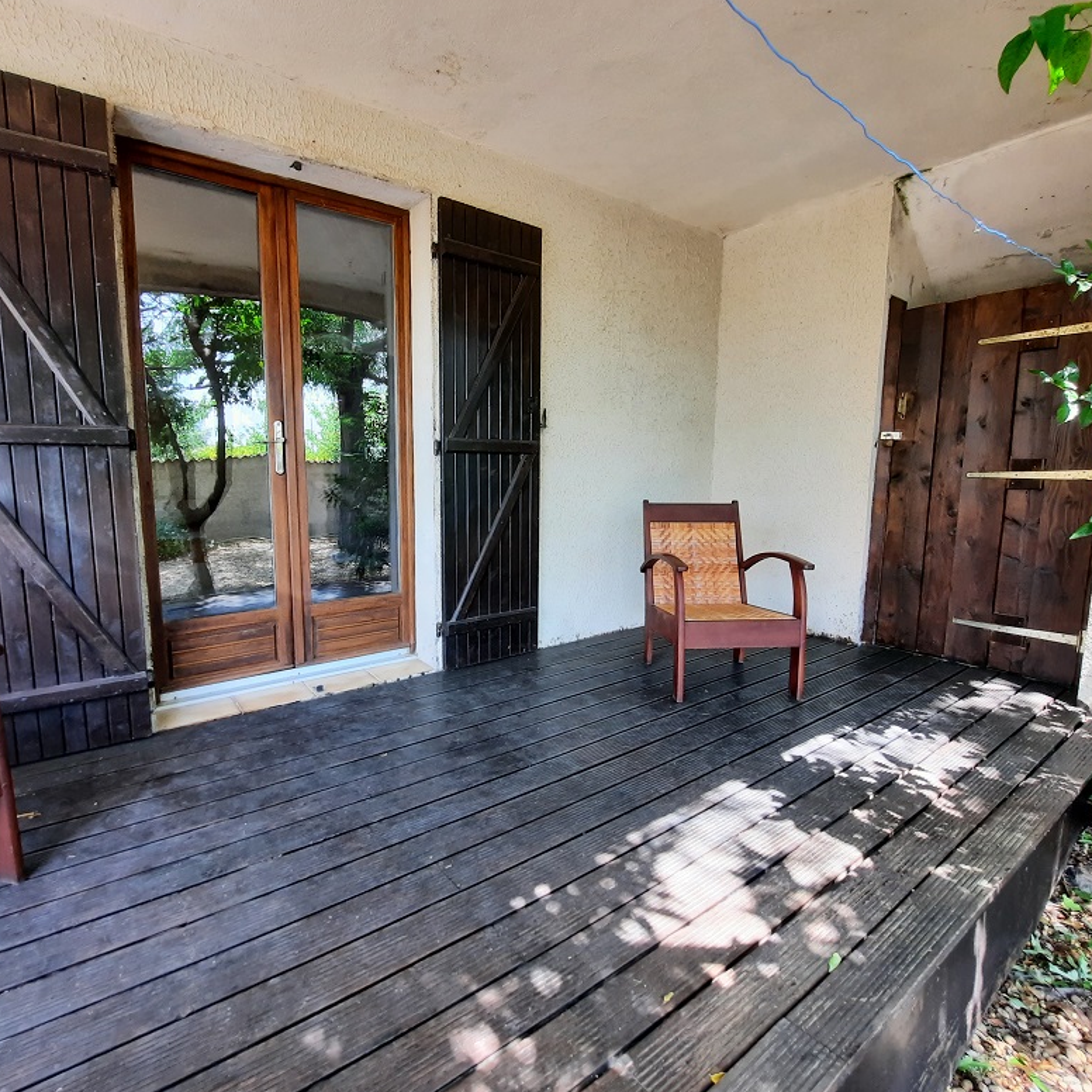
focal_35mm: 16
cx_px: 494
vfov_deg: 87.4
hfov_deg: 87.2
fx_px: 571
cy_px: 543
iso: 50
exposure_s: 1/50
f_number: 2.2
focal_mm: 1.74
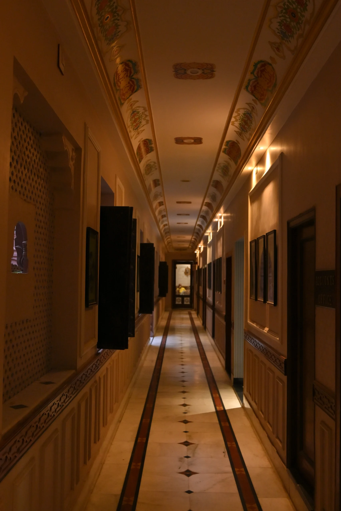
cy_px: 256
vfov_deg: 53.1
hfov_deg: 36.9
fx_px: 511
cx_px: 170
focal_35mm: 36
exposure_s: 1/95.2
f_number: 4
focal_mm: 24
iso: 1000
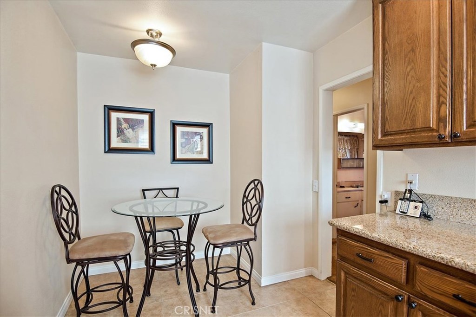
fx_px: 225
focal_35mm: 17
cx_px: 238
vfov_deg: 70.5
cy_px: 158
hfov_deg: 93.3
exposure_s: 1/13
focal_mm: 17
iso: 320
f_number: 5
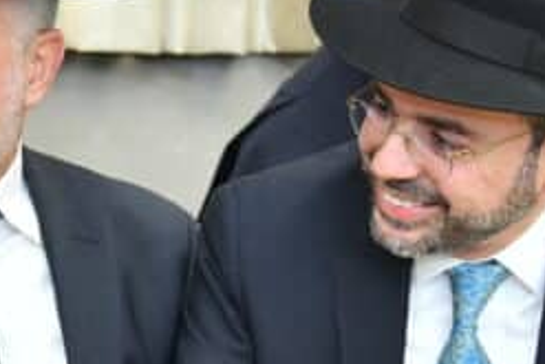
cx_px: -77
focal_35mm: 166
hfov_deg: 12.1
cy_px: 306
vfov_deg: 8.3
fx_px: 2514
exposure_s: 1/200
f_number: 4.5
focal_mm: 40
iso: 1000
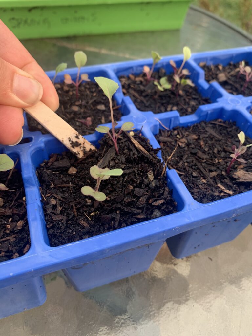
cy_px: 168
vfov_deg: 67.3
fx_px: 252
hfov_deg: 53.1
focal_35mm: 26
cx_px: 126
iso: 32
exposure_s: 1/122
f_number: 1.8
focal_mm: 4.25
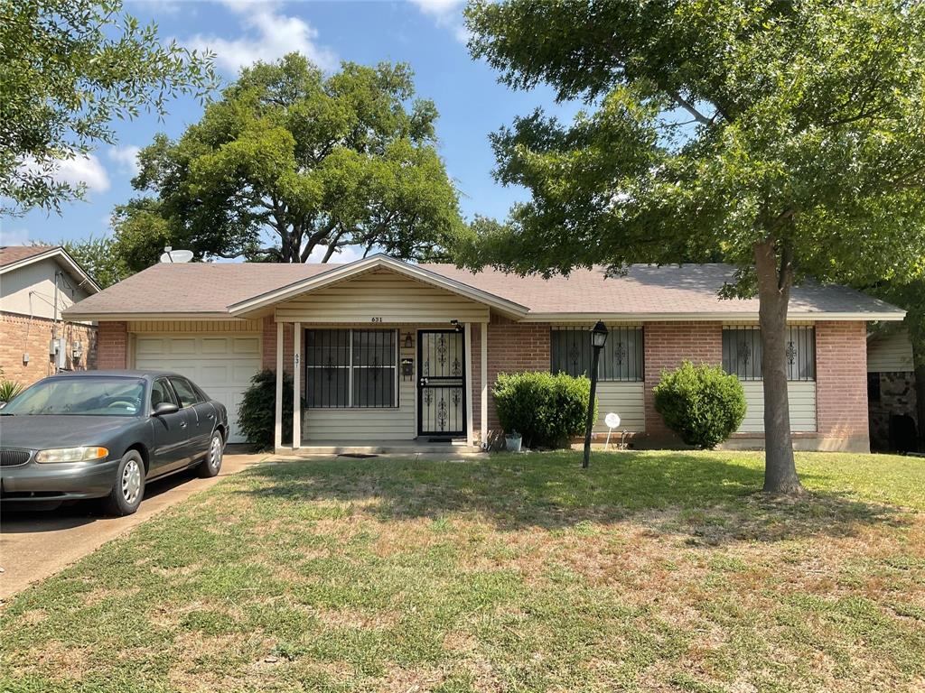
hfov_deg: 61.7
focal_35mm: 29
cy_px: 346
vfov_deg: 48.2
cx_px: 462
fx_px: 775
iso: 16
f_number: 1.8
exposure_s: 1/1055
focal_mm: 3
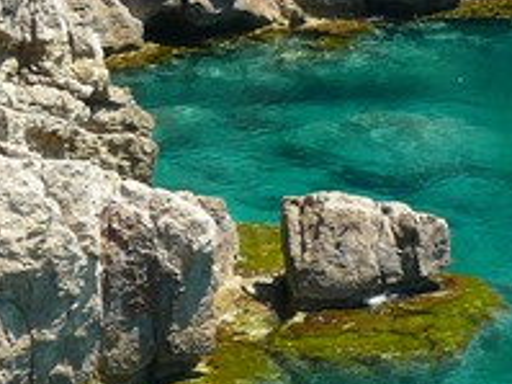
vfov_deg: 4.9
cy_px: 611
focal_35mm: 302
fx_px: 4464
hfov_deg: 6.6
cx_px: 365
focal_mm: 16.9
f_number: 4
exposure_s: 1/125
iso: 100
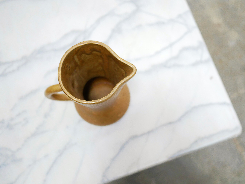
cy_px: 92
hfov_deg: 46.8
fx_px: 283
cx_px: 122
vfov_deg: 36.0
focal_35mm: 40
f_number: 1.7
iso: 1000
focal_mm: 20
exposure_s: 1/60
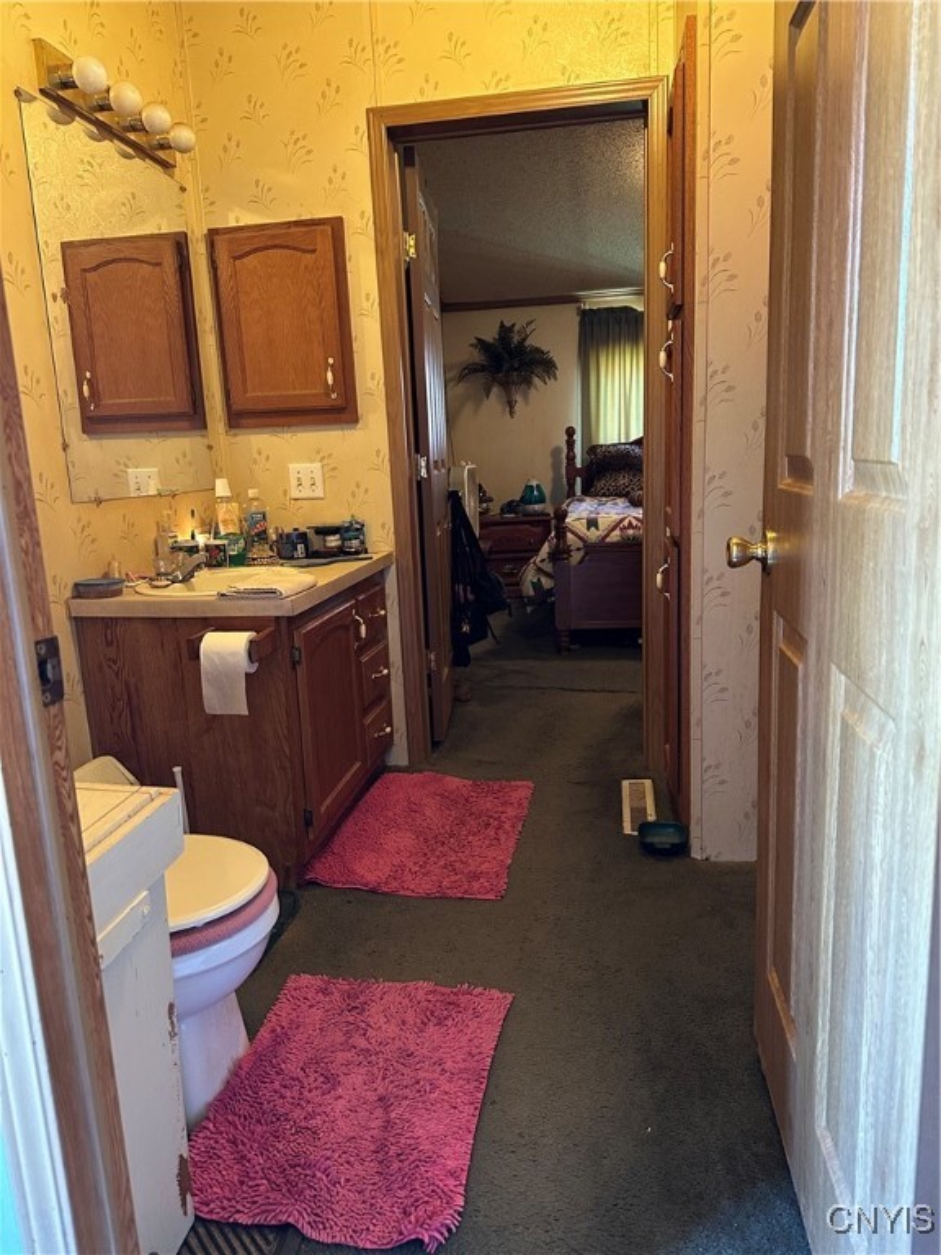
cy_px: 628
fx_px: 870
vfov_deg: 71.6
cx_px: 470
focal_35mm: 24
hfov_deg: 56.8
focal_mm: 6.86
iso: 1000
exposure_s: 1/30
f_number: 1.78
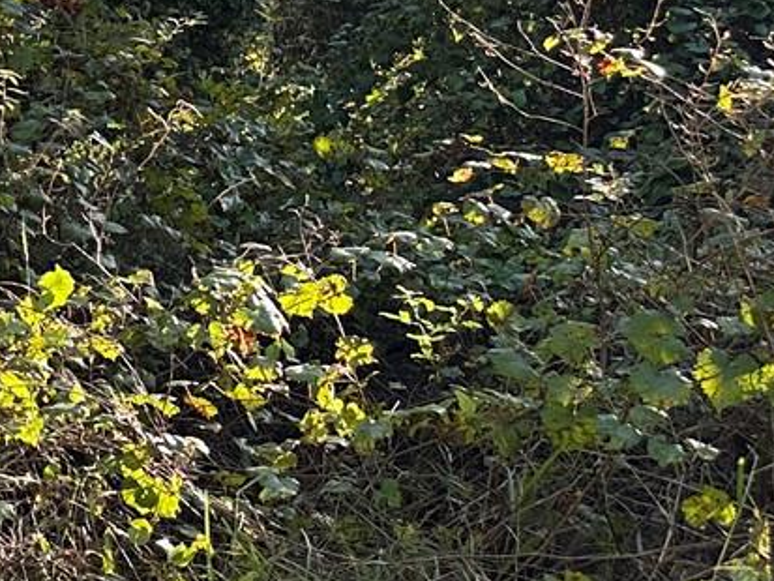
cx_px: -647
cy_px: -88
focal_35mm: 93
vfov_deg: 15.4
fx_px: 2080
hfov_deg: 17.1
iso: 80
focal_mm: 6.86
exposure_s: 1/587
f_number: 1.78
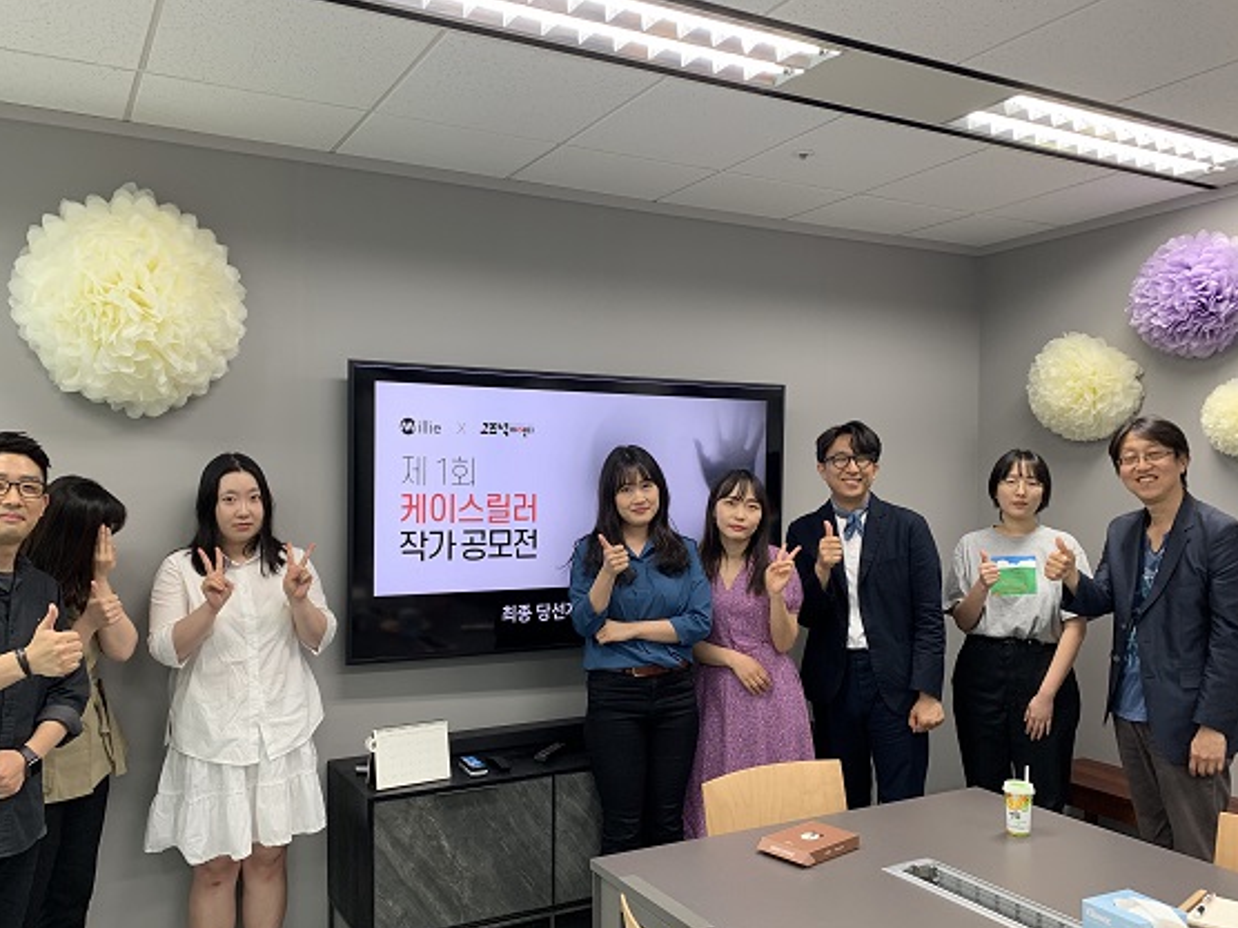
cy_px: 509
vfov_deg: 48.2
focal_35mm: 29
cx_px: 581
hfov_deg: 61.6
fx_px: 1037
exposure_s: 1/60
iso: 100
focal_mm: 4.25
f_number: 1.8
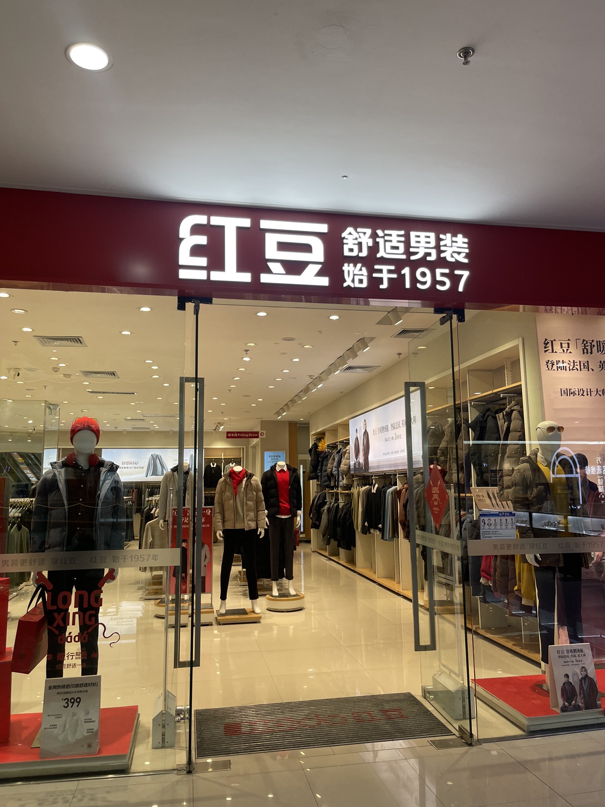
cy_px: 404
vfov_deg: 67.3
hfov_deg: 53.1
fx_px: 606
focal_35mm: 26
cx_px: 302
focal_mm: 5.1
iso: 32
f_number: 1.6
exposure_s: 1/185
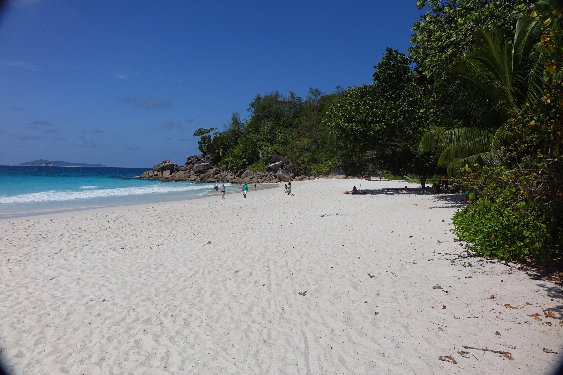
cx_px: 282
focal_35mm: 24
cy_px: 188
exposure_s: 1/800
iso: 125
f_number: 4.5
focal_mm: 8.8
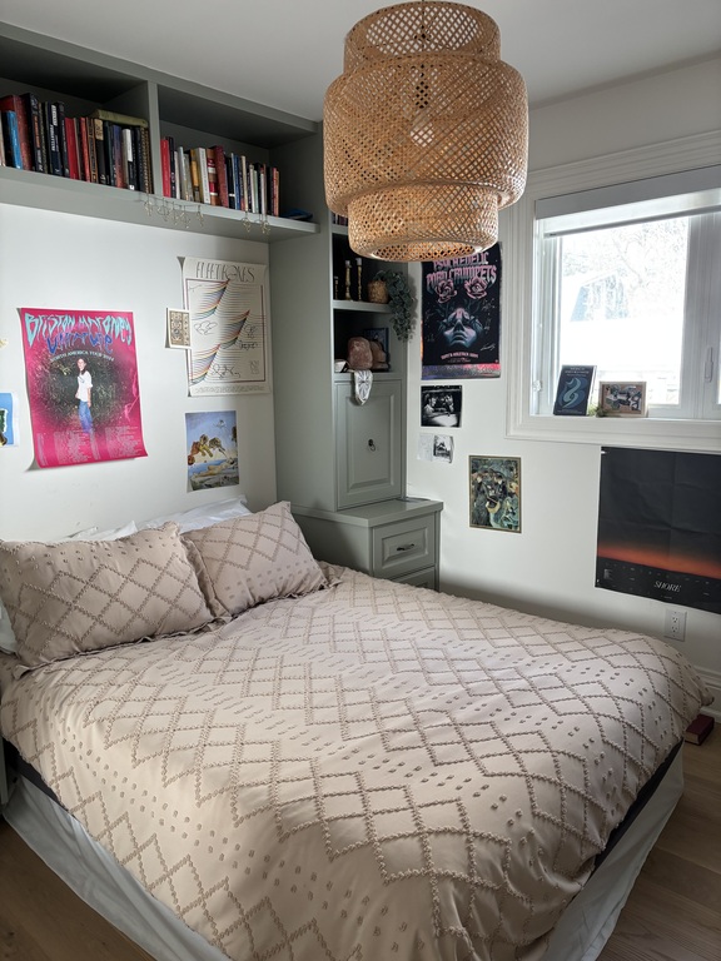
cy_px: 480
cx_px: 360
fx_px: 722
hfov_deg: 53.1
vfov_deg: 67.3
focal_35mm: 26
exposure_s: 1/110
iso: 125
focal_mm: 5.96
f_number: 1.6
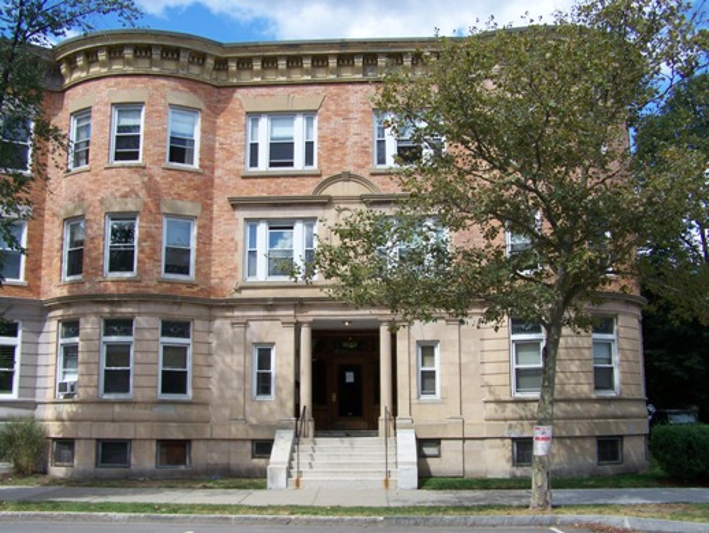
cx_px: 354
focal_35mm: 38
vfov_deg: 37.7
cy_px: 266
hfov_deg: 49.0
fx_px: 779
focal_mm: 6.3
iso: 64
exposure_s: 1/320
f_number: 4
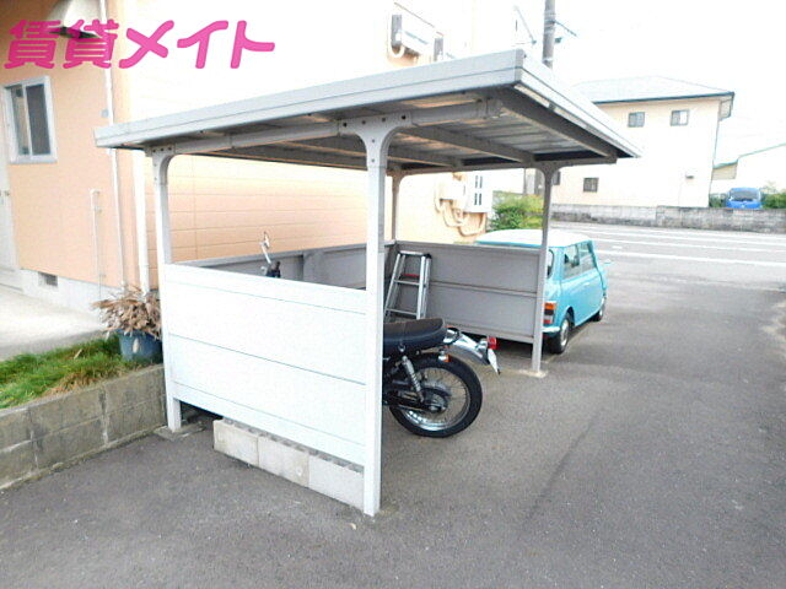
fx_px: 522
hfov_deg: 73.9
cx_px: 393
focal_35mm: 23
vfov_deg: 58.9
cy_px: 294
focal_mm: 4
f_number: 3
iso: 125
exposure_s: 1/60
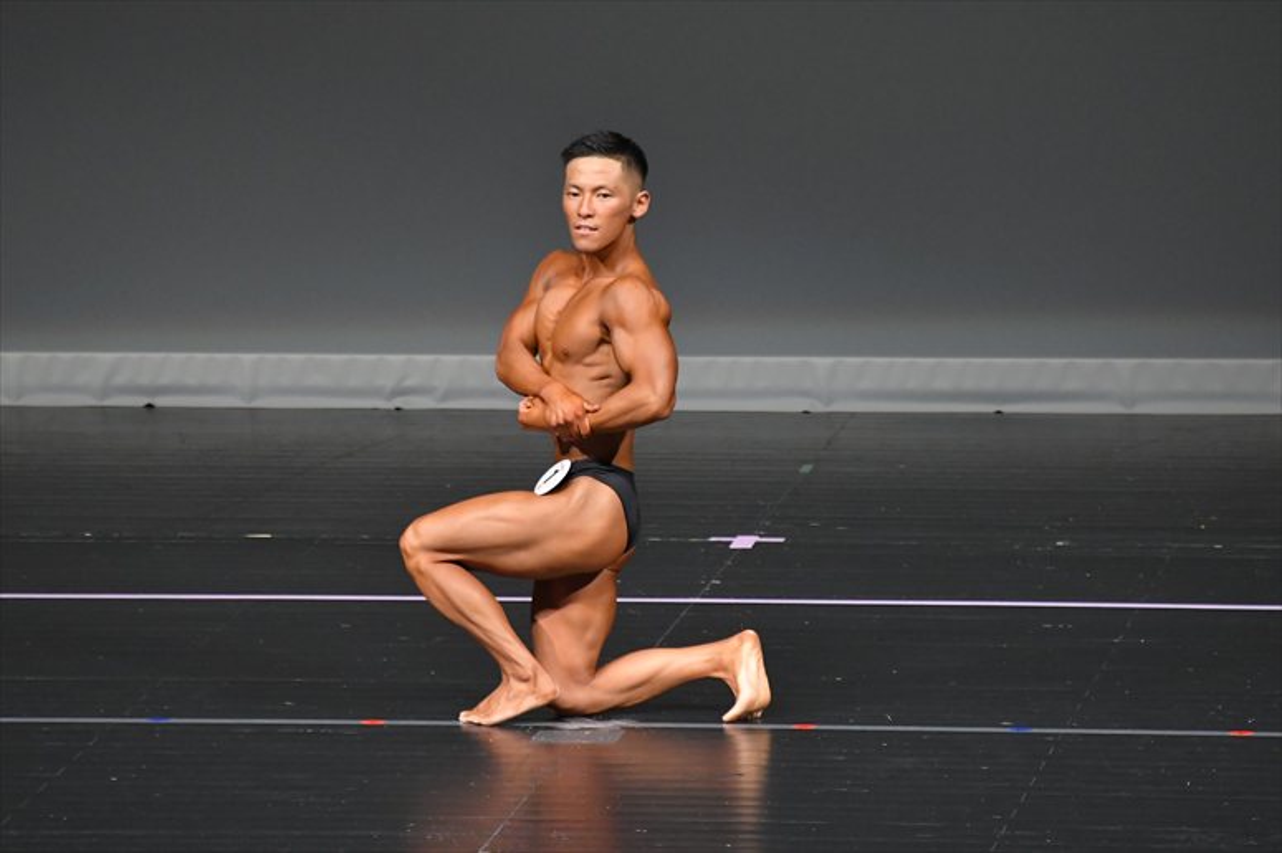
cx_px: 641
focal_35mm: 450
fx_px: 16017
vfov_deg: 3.1
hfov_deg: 4.6
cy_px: 426
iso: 4000
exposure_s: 1/400
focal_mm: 300
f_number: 5.6
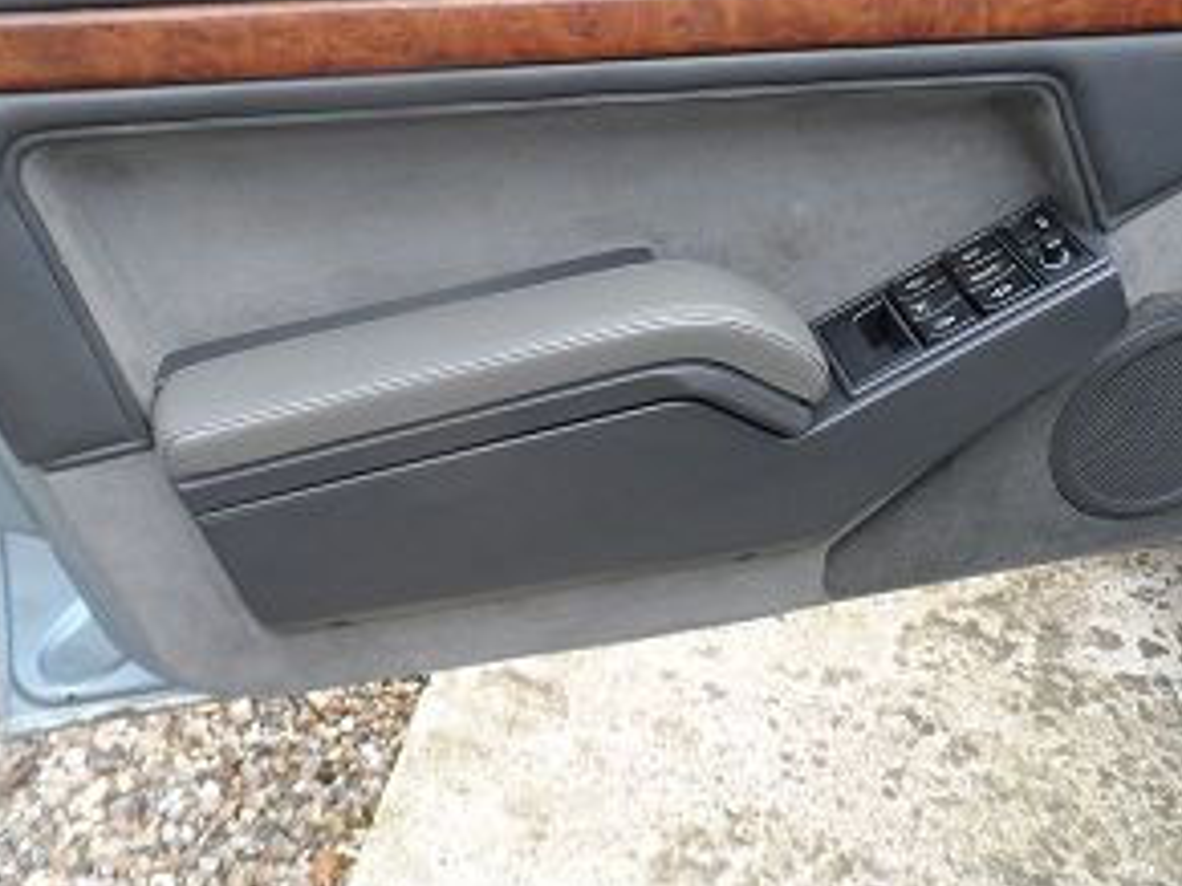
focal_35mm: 33
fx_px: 1126
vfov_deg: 42.3
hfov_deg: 55.2
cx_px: 666
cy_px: 284
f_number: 3.2
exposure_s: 1/30
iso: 100
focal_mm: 4
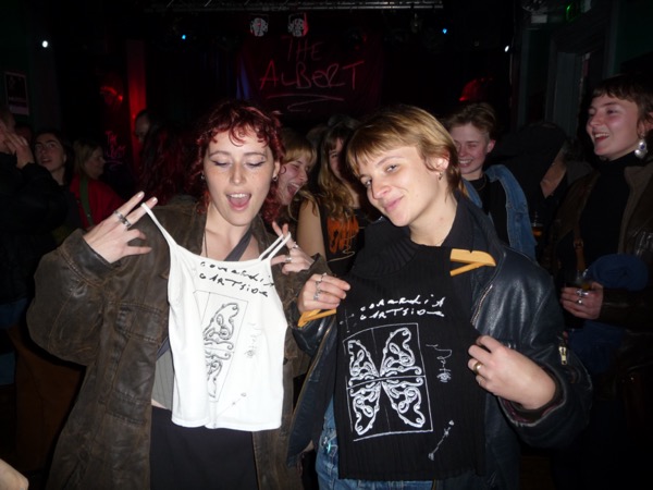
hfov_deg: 63.4
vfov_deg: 49.7
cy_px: 245
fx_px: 528
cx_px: 326
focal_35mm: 28
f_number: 3.3
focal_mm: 4.7
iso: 125
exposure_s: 1/30
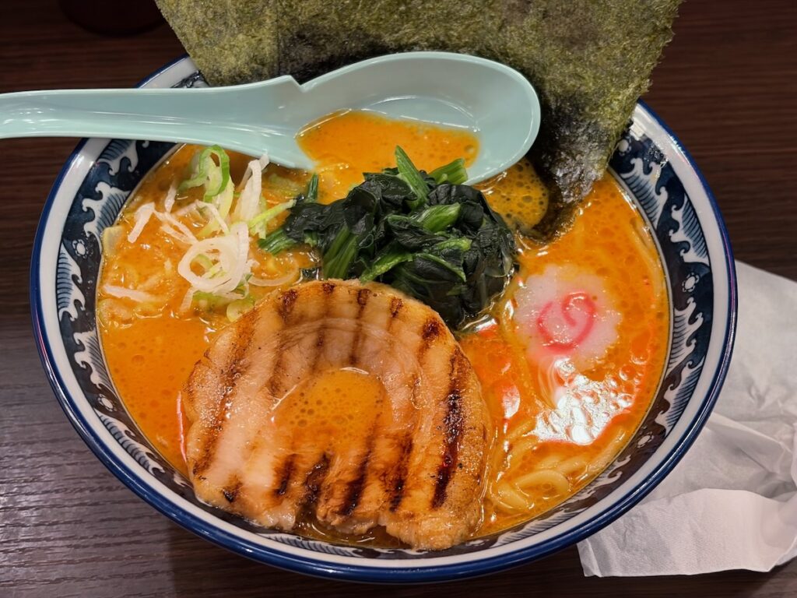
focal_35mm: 52
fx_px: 1197
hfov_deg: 36.8
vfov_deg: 28.0
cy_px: 299
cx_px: 398
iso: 80
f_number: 1.6
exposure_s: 1/50
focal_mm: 5.96
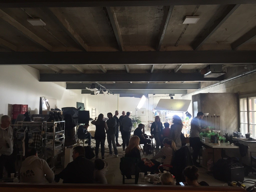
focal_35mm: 29
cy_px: 96
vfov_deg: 48.2
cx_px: 128
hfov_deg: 61.7
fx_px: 214
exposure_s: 1/33
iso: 125
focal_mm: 4.15
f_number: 2.2
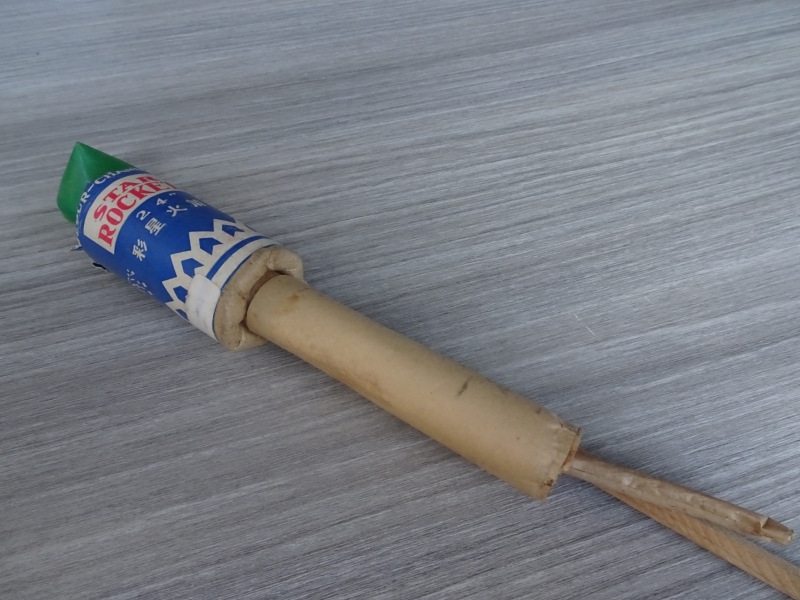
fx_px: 555
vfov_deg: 56.8
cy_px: 300
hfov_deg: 71.6
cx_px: 400
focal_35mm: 24
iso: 800
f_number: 3.5
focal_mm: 4.1
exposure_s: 1/30
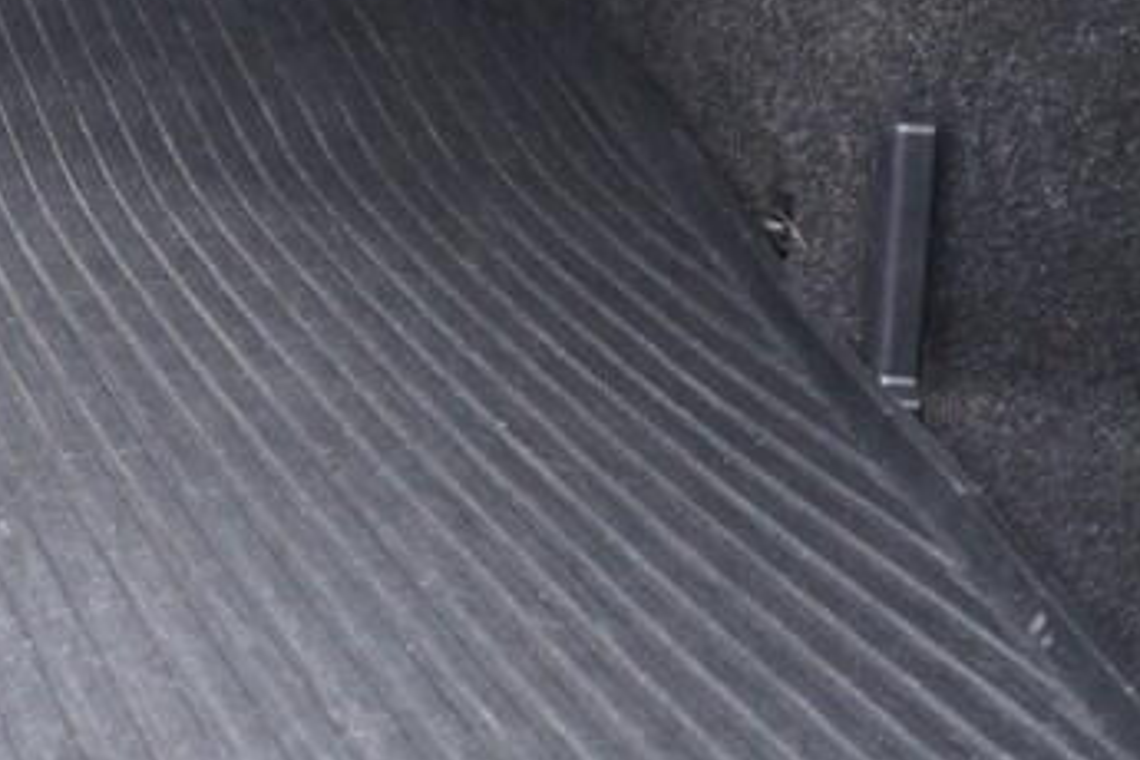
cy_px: -246
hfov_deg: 17.7
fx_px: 3388
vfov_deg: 12.4
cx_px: -413
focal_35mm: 107
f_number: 2.8
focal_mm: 24
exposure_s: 1/40
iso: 1000
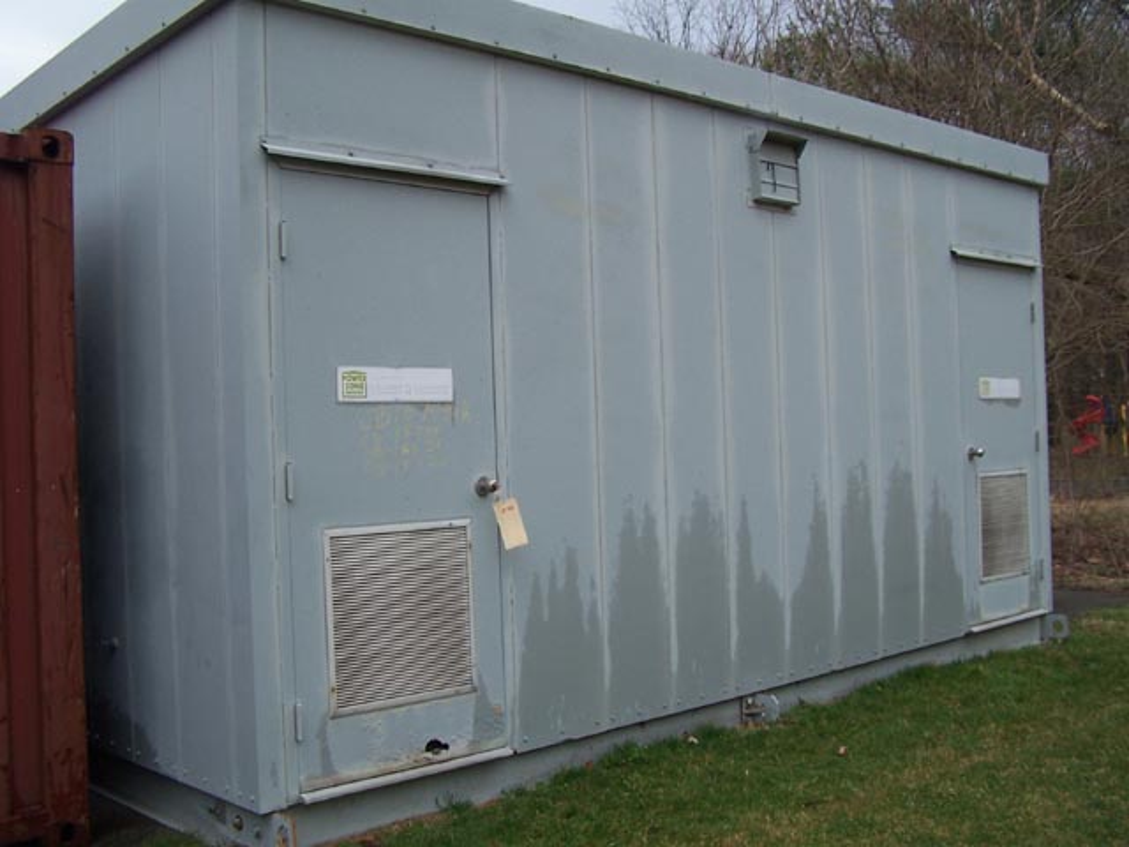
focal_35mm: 38
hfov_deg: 49.0
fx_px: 1239
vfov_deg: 37.7
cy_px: 424
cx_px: 564
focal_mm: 6.3
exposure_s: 1/500
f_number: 2.8
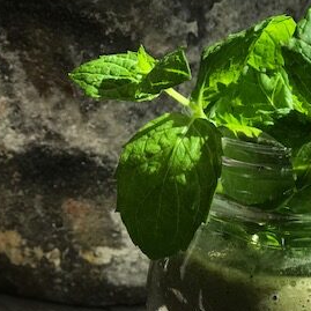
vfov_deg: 14.5
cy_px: 231
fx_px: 1220
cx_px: 265
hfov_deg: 14.4
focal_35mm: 120
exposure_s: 1/346
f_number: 2.8
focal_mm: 6.6
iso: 20
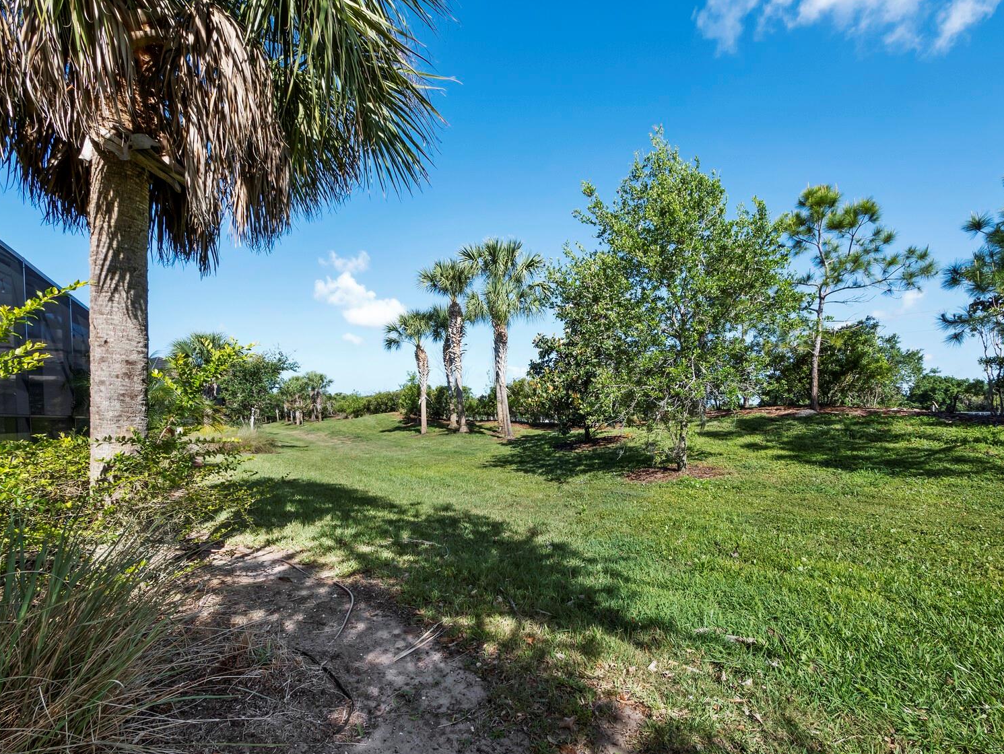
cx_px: 518
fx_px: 435
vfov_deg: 81.8
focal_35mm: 15
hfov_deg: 98.1
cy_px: 392
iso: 320
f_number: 10
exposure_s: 1/160
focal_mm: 7
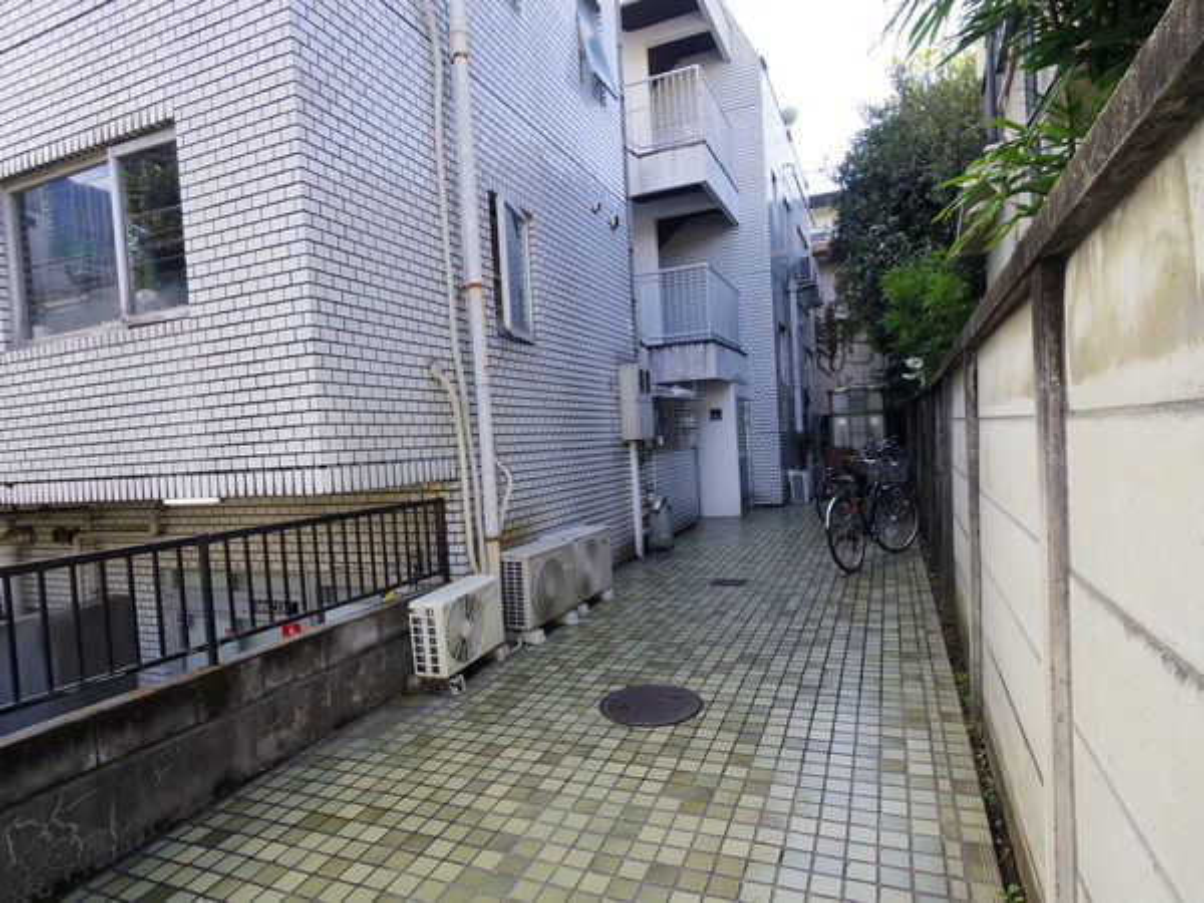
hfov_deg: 81.7
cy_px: 452
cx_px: 602
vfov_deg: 66.0
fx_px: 696
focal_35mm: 20
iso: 200
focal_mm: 4.3
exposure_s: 1/50
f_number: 3.7
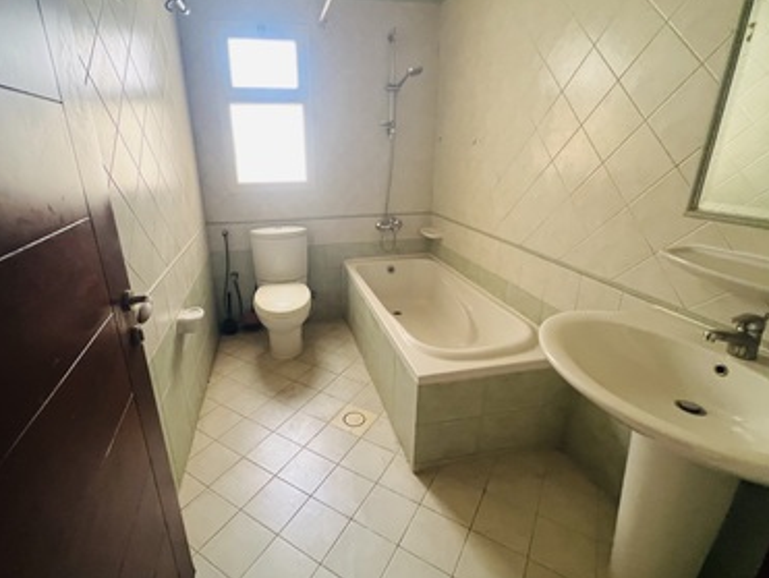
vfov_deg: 78.2
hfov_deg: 94.2
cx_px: 349
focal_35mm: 16
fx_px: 356
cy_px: 277
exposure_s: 1/50
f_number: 1.8
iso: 320
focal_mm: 1.57
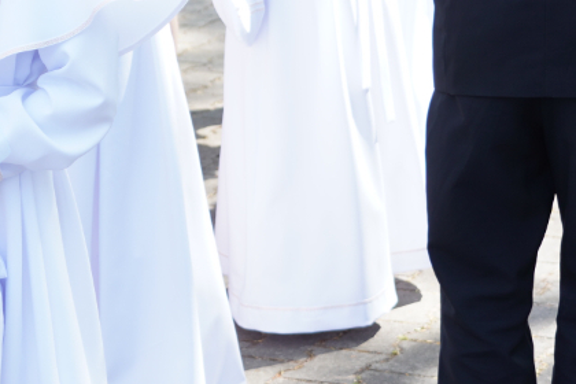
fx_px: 2080
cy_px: -32
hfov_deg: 15.1
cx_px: -156
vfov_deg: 10.4
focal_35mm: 130
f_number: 4
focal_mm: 42
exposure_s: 1/125
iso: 100
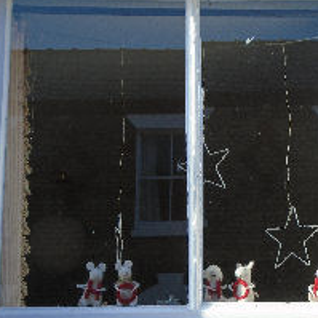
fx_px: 800
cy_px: 186
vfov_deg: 22.4
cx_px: 219
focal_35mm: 77
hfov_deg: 22.4
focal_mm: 7.4
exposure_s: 1/200
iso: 100
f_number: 4.1
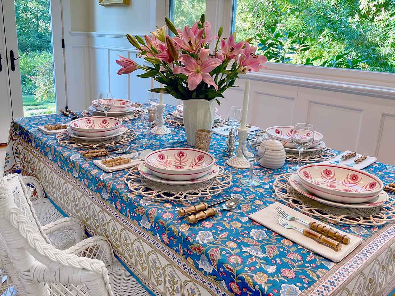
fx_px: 297
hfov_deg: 67.3
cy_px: 148
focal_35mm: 26
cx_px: 198
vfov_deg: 53.1
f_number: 1.6
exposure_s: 1/120
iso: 125
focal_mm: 4.2
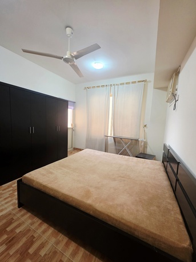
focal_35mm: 13
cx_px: 98
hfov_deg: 89.9
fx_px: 98
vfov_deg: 106.2
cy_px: 131
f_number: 1.9
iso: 200
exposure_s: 1/50.3
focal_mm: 2.2
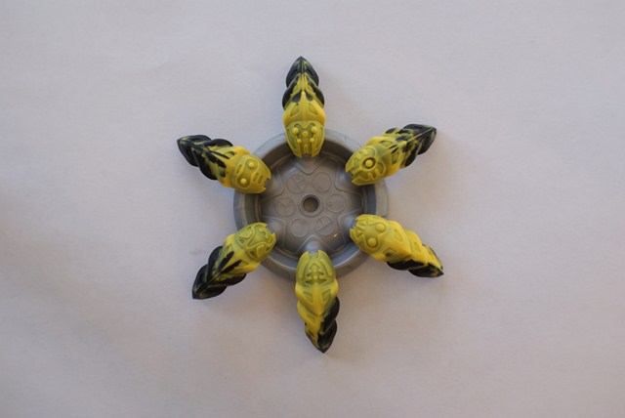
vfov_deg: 18.2
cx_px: 312
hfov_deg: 27.0
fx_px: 1303
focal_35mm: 75
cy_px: 209
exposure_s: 1/100
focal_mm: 50
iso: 100
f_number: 2.5
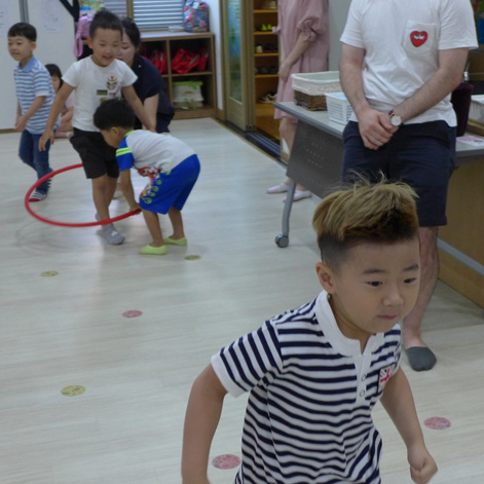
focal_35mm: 60
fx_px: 949
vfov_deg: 28.6
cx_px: 297
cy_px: 244
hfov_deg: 28.5
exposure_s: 1/320
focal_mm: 9.8
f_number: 1.9
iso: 500
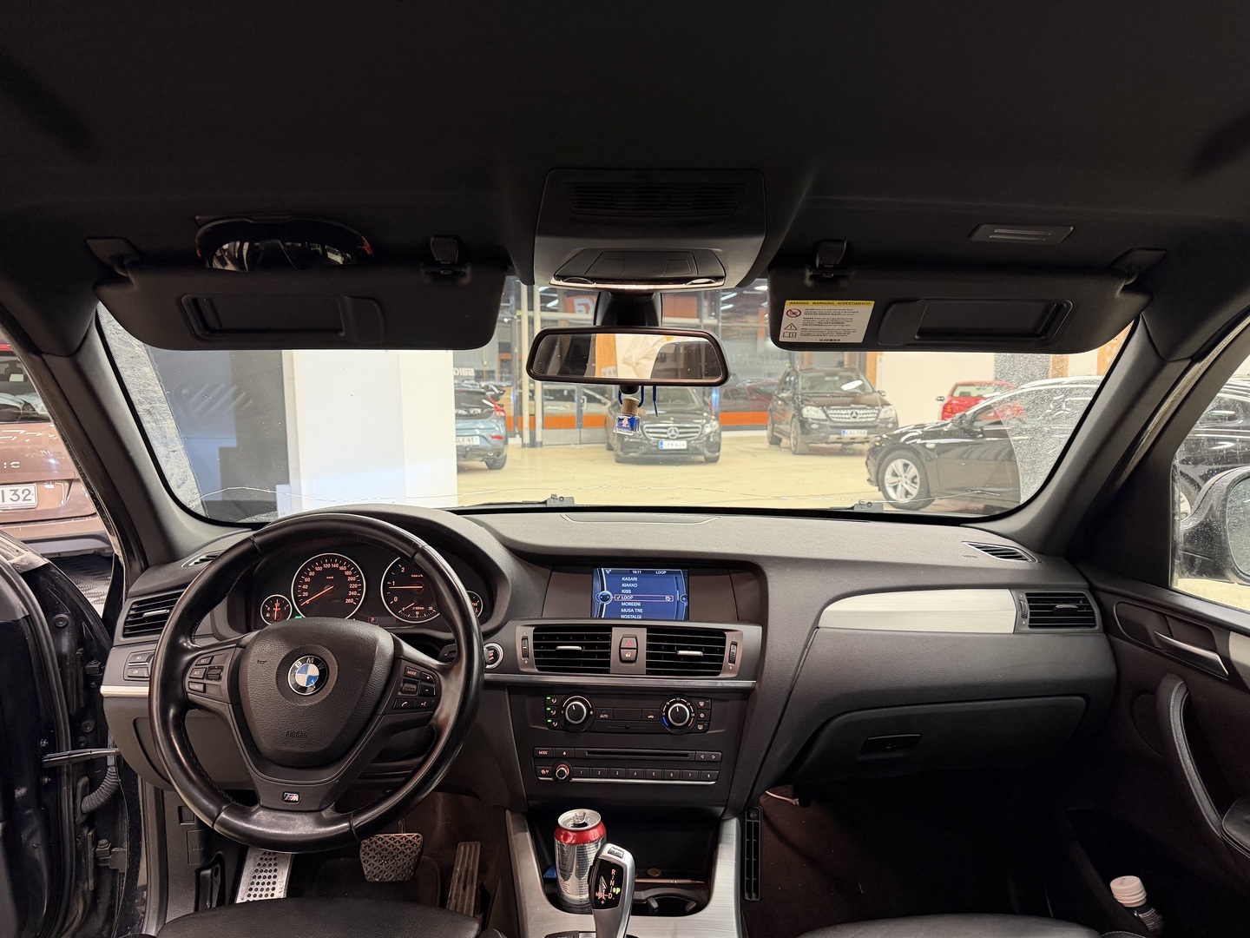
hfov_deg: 71.6
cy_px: 469
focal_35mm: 24
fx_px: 867
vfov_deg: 56.8
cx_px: 625
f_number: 1.78
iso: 400
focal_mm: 6.76
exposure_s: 1/50
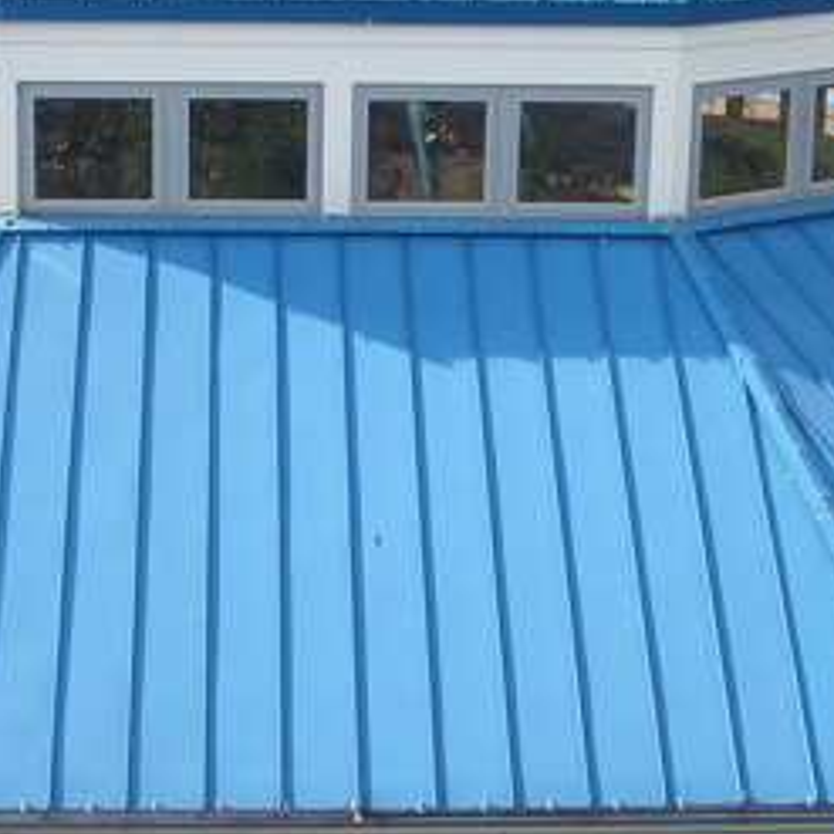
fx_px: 2726
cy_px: 344
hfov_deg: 17.4
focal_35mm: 100
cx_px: 344
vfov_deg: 17.4
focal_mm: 5.8
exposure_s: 1/200
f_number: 4.3
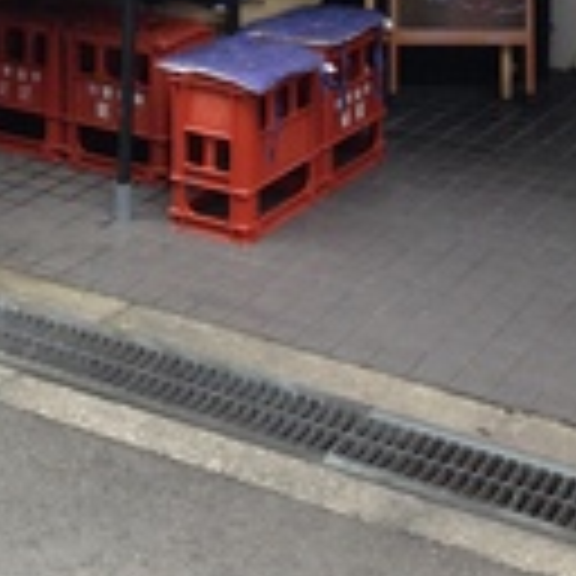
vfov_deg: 17.4
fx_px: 1713
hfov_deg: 19.0
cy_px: -261
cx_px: 364
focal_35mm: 91
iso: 80
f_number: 2.4
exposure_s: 1/120
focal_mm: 4.12
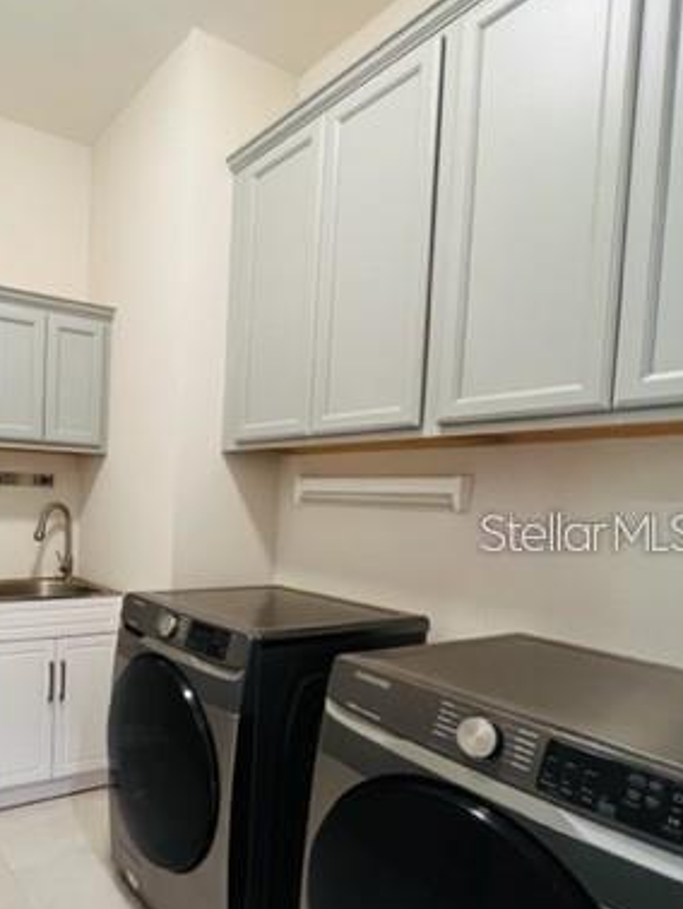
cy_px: 531
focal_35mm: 22
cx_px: 130
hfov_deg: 56.4
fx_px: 578
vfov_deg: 75.7
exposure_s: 1/60
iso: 400
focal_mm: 1.57
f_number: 1.8
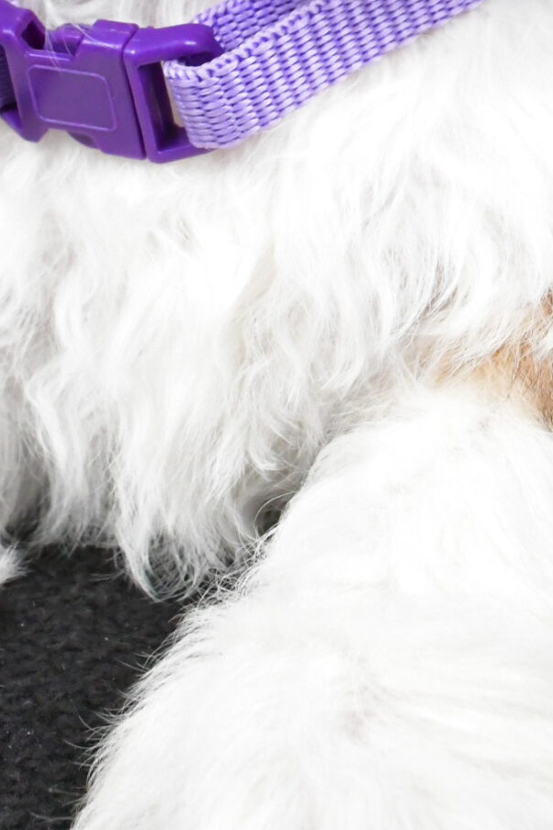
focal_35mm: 119
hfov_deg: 11.5
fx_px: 2744
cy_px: -82
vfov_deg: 16.7
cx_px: 232
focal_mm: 28
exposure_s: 1/400
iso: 6400
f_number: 11
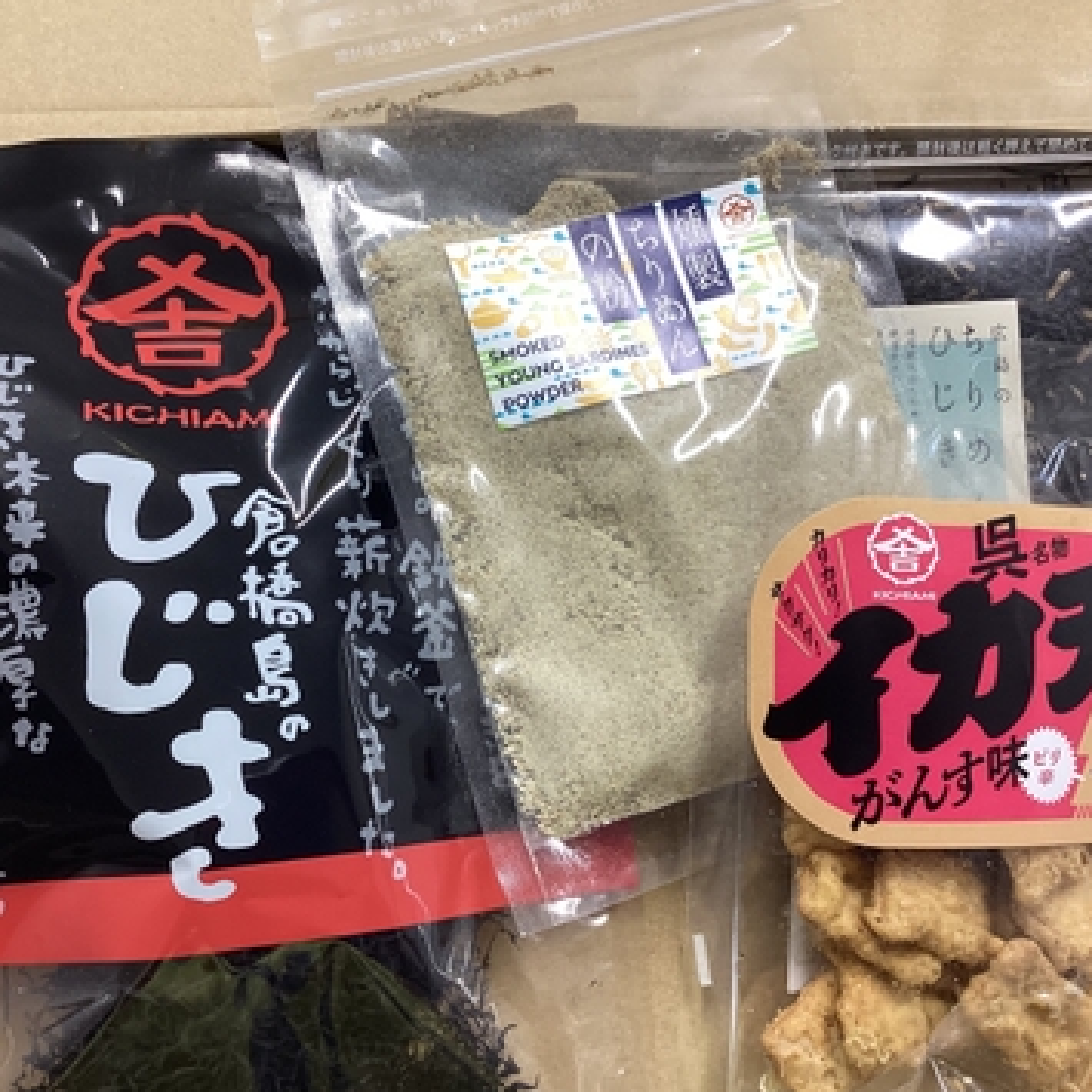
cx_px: 517
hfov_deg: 44.9
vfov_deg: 44.9
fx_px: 1321
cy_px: 548
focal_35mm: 37
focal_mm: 3.3
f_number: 2.4
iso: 80
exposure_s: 1/60
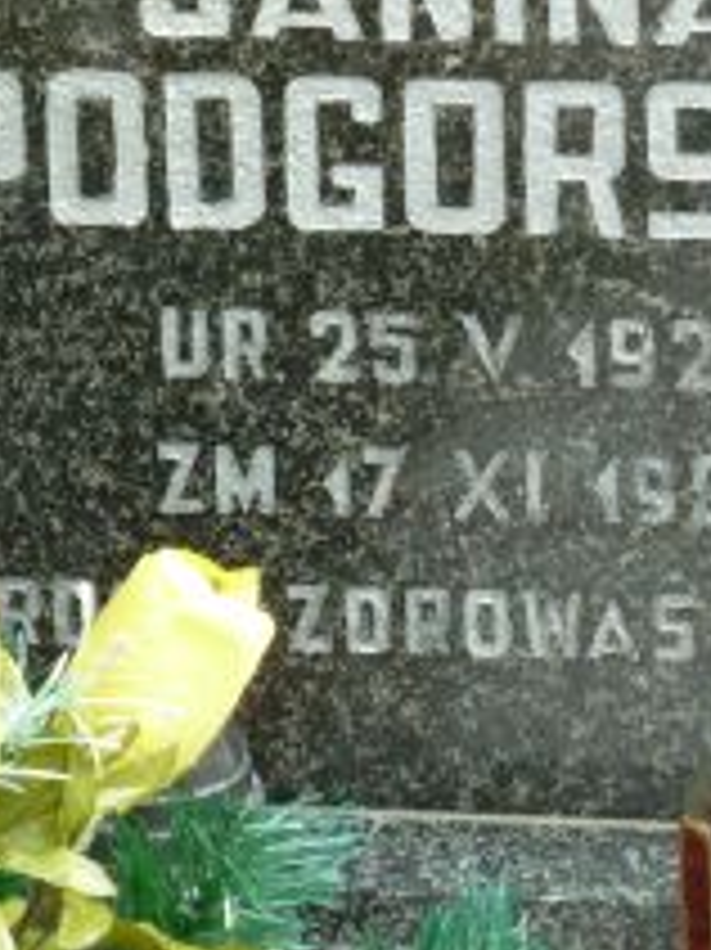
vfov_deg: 6.8
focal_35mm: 291
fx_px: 7977
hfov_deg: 5.1
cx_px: 423
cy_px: 95
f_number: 4.4
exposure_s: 1/50
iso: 100
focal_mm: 21
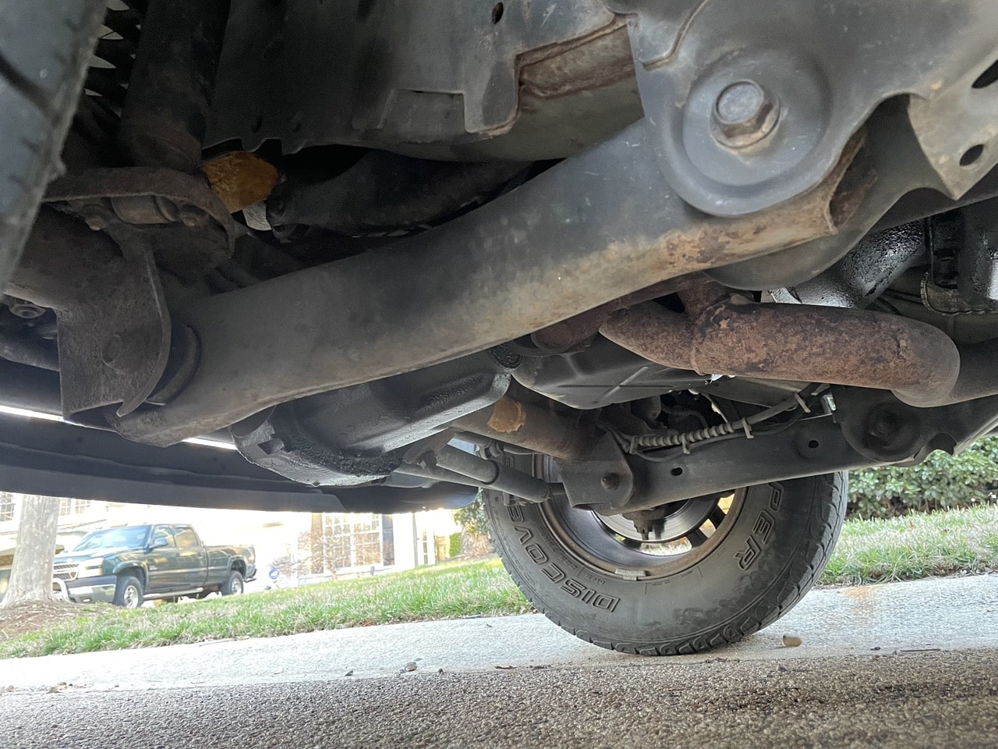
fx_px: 750
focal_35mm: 26
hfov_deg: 67.3
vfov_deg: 53.1
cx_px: 499
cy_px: 374
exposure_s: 1/60
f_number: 1.6
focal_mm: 4.2
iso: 400
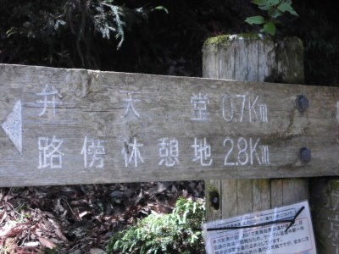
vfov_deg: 15.7
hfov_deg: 20.9
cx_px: 170
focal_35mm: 94
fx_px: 921
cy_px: 127
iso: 200
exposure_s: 1/60
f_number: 4.7
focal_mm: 16.9
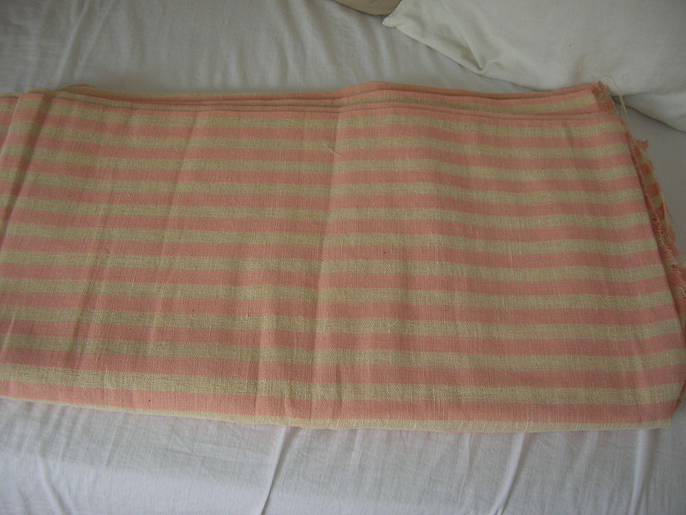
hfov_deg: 54.0
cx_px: 343
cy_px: 258
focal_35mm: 34
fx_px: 674
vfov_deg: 41.8
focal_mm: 5.7
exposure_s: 1/30
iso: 50
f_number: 2.9
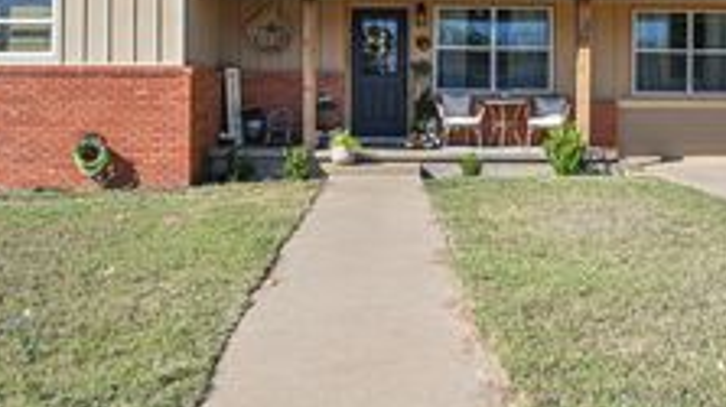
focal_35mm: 40
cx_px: 404
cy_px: 99
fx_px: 769
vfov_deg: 29.1
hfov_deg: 50.4
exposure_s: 1/500
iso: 100
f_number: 5
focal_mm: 17
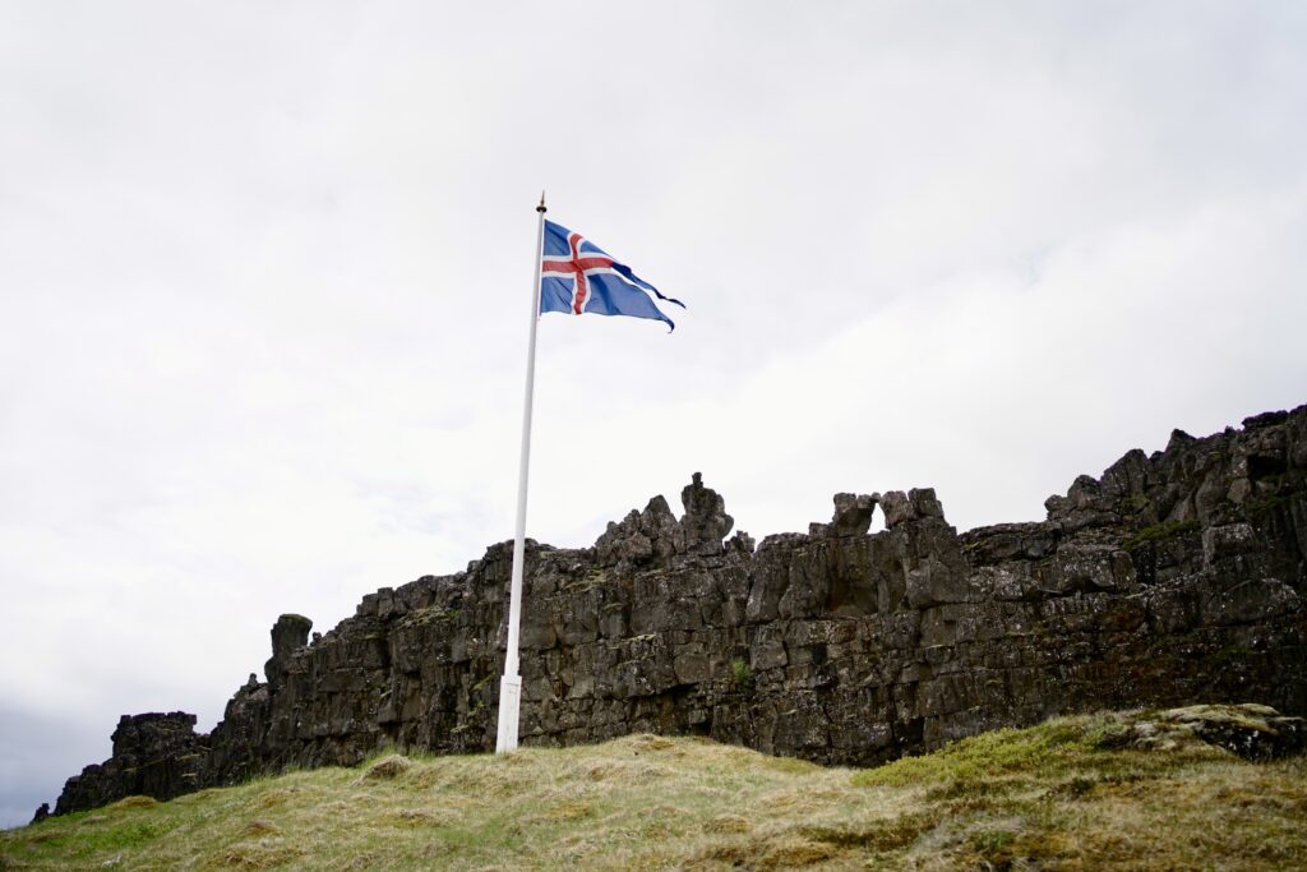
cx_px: 654
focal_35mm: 35
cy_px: 436
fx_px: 1271
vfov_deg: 37.9
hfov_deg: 54.4
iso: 400
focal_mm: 35
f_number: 2.2
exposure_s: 1/8000
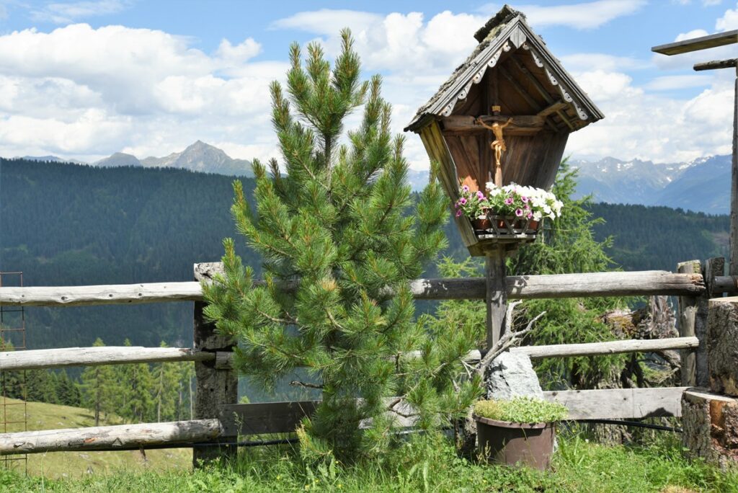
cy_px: 246
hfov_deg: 44.5
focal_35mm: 44
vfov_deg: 30.6
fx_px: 902
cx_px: 369
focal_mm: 44
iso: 320
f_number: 9
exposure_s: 1/640
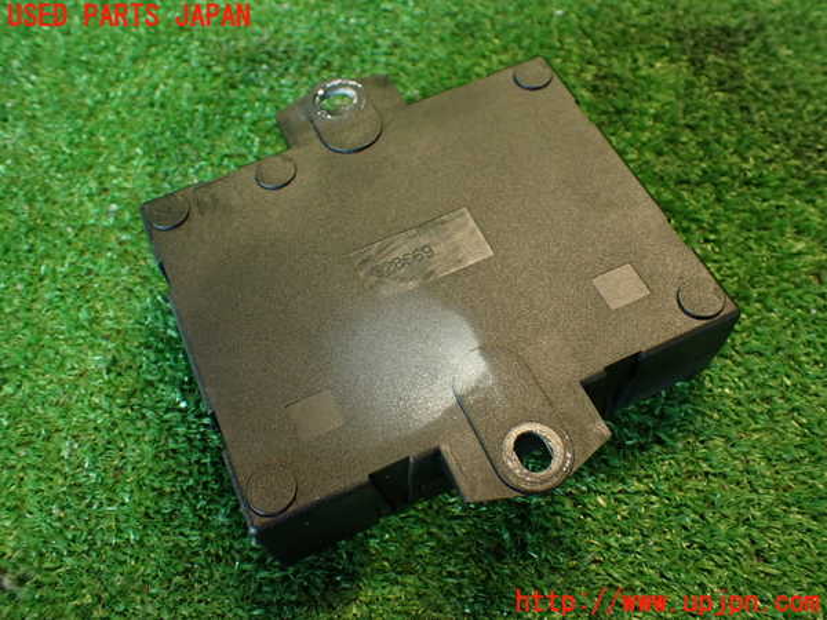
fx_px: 765
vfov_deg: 44.2
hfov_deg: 56.8
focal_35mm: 32
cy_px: 310
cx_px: 414
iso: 250
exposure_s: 1/30
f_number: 2.4
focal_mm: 5.79
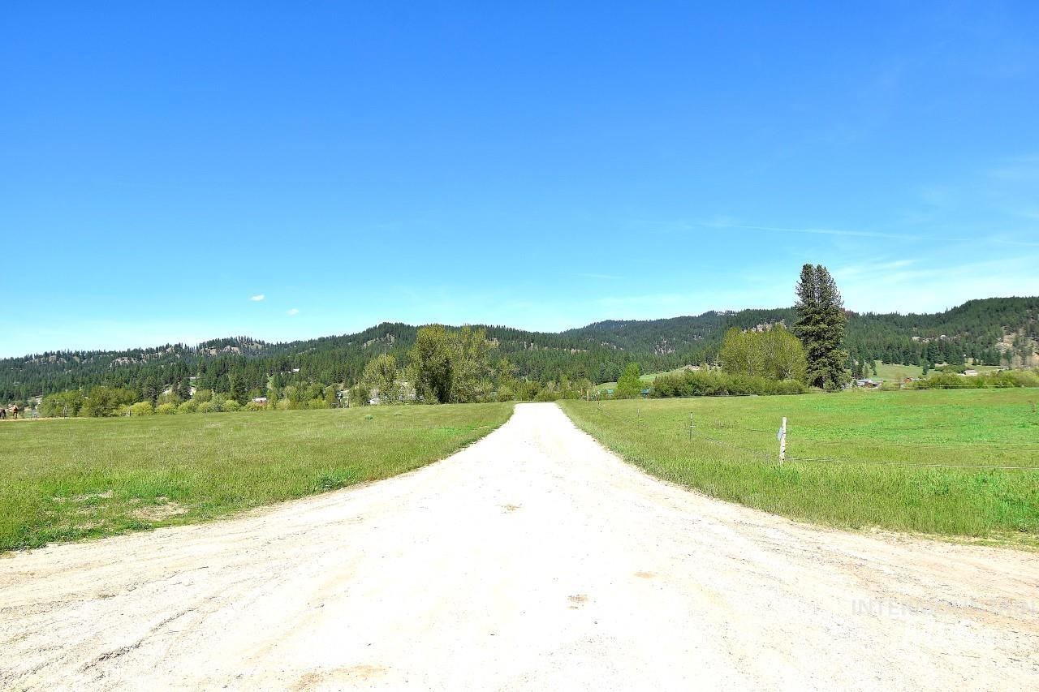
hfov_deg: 73.8
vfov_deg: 53.1
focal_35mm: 24
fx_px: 693
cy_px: 346
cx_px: 520
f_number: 8
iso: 100
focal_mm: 16
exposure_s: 1/250
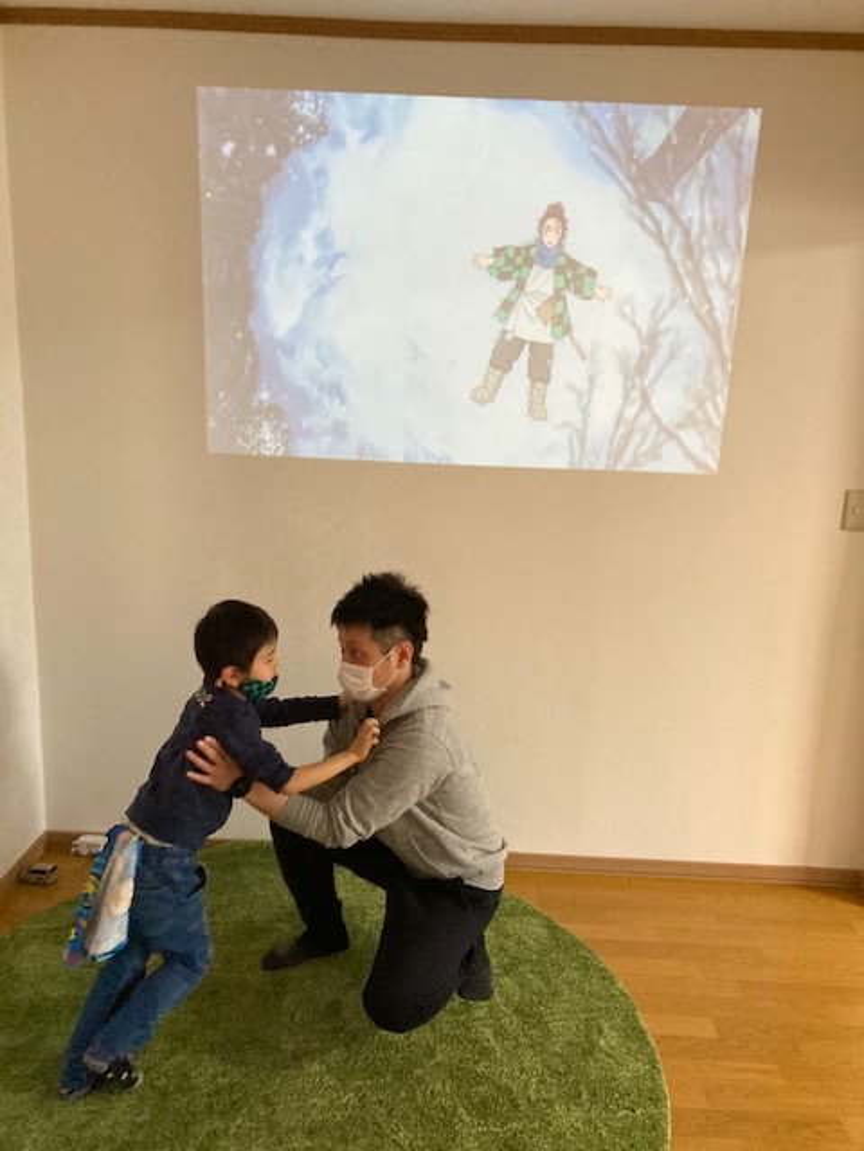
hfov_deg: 49.7
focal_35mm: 28
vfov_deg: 63.4
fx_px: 932
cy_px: 576
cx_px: 432
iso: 320
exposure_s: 1/60
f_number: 1.8
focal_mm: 3.99
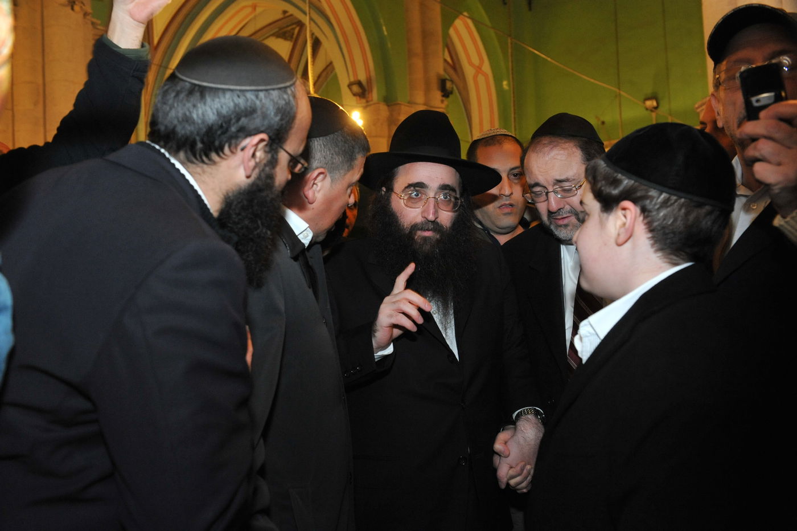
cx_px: 398
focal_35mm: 36
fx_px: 797
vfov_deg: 36.8
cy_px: 266
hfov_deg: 53.2
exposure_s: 1/80
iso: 3200
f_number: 5.6
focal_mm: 36
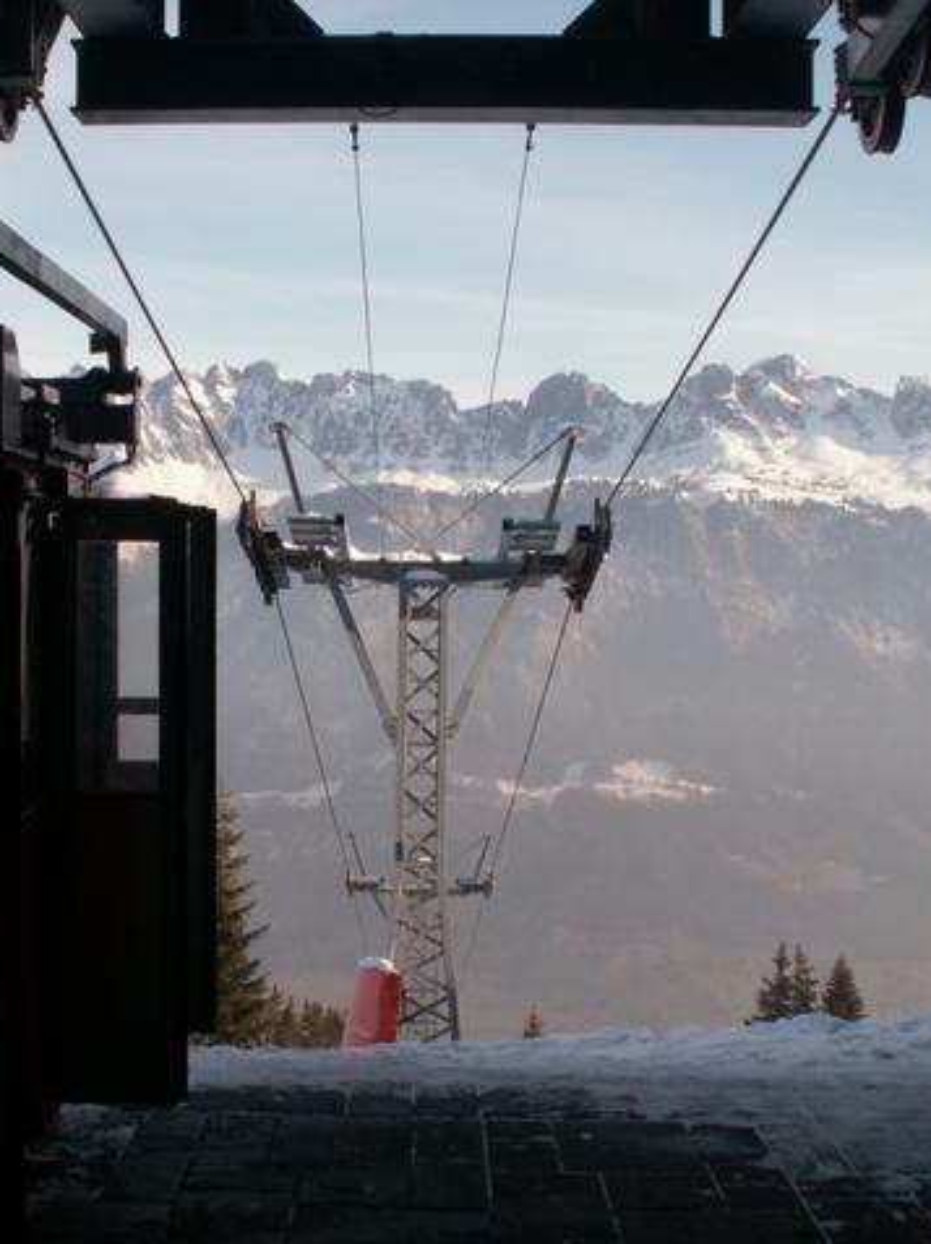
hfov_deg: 30.7
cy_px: 623
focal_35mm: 47
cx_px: 334
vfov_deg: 40.5
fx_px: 1688
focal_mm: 5.86
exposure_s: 1/160
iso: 50
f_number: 6.3
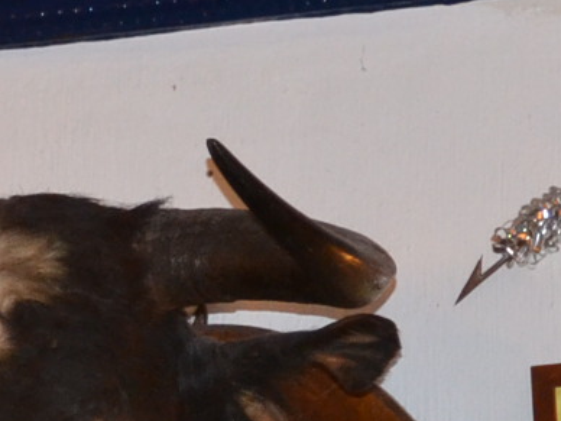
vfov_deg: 4.3
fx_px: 5559
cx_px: 150
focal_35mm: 343
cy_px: 716
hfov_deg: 5.8
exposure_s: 1/60
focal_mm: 40
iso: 1250
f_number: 4.5
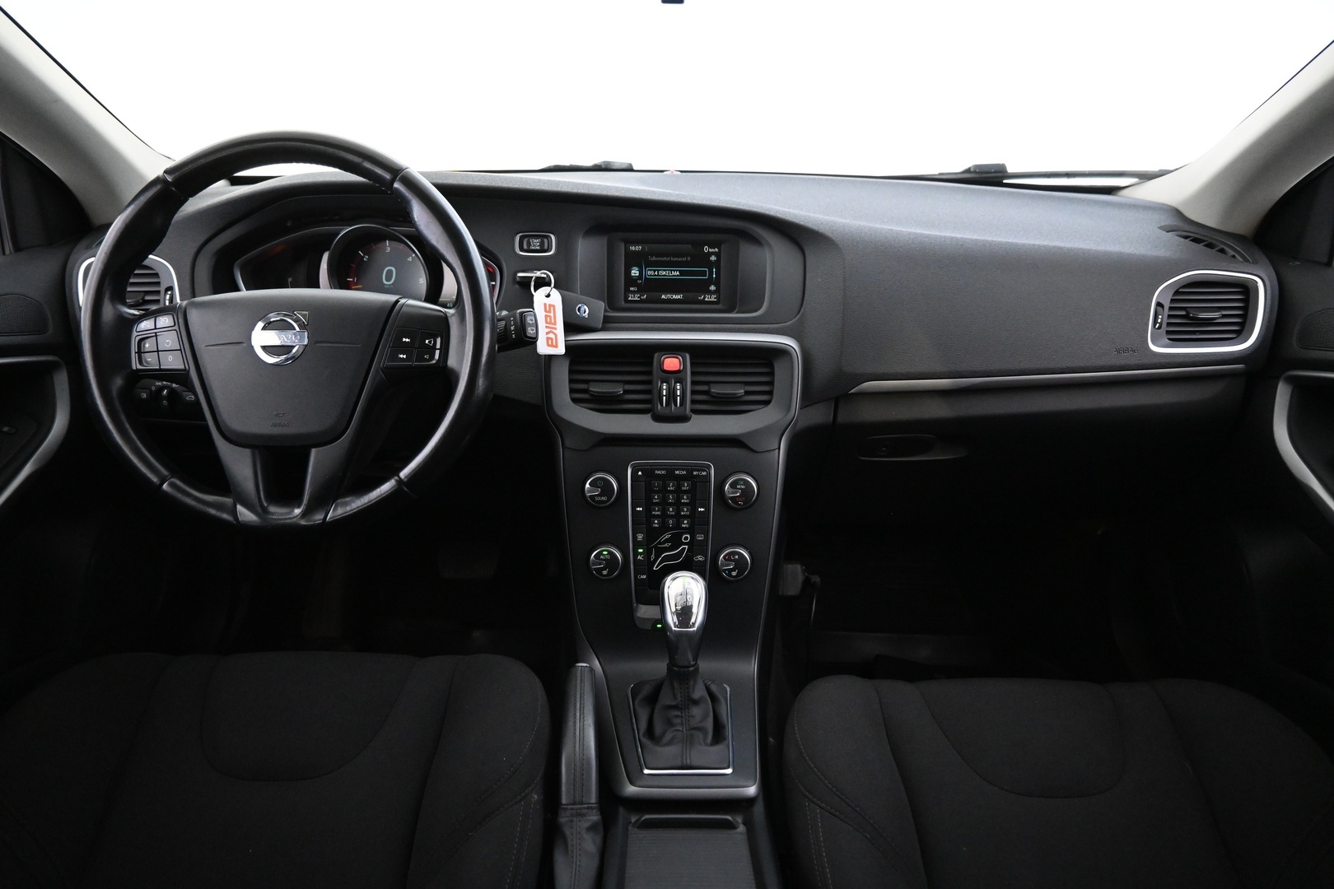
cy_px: 444
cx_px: 667
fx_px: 889
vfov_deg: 53.1
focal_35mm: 24
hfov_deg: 73.7
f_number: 3.5
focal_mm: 16
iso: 4000
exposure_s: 1/25
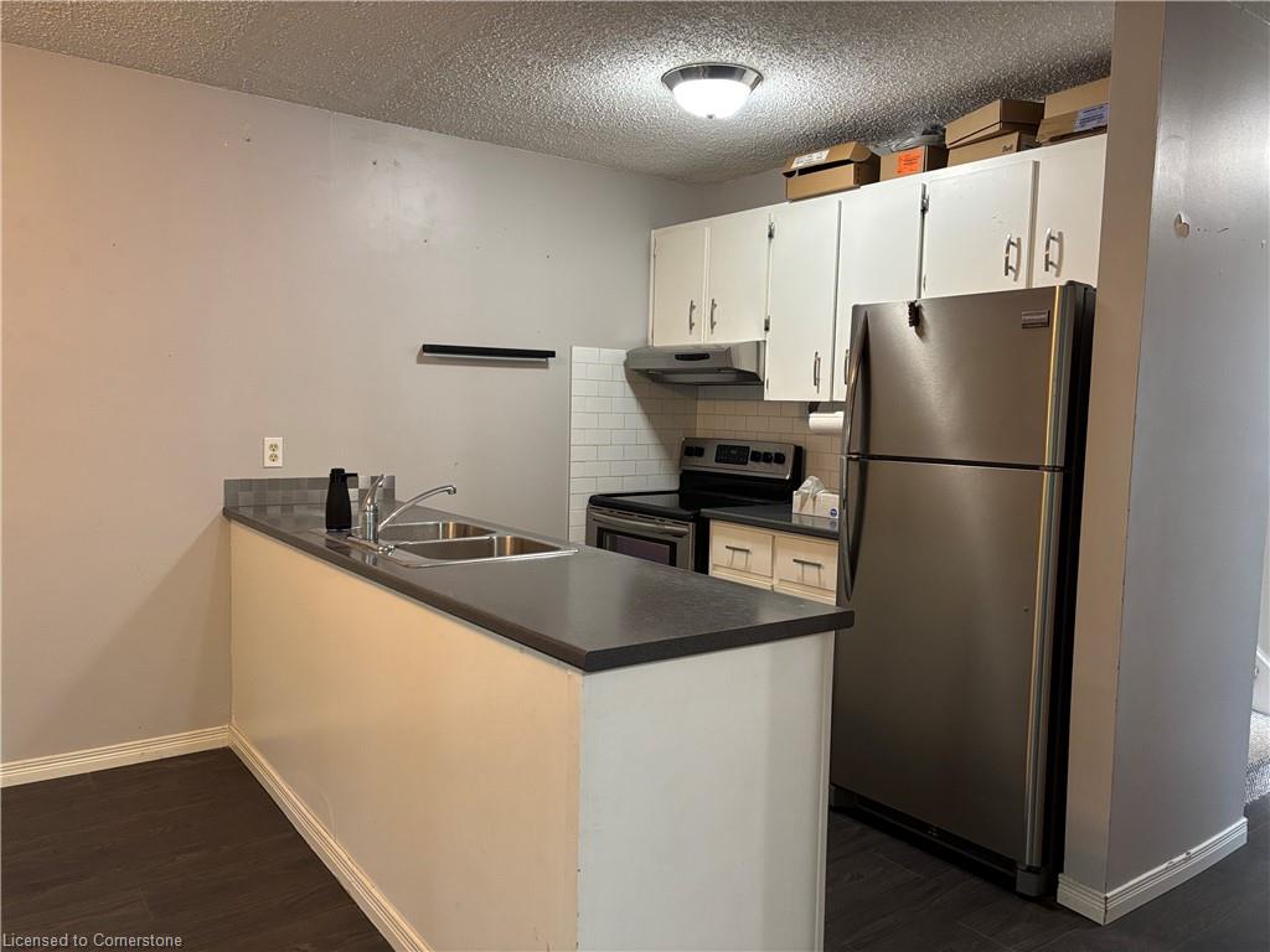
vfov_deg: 53.1
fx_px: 954
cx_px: 635
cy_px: 476
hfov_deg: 67.3
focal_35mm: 26
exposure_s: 1/60
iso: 250
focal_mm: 5.96
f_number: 1.6
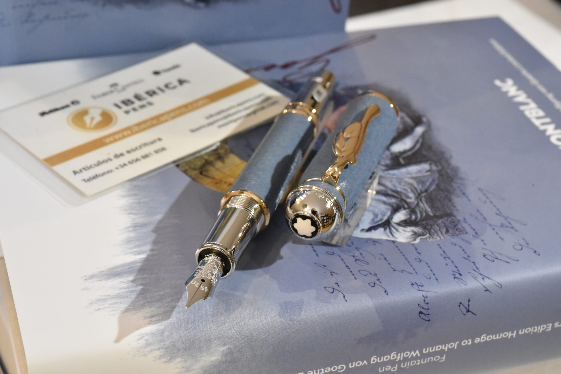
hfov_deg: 33.4
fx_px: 935
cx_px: 280
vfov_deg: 22.6
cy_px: 187
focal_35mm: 60
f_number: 18
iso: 11400
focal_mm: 60
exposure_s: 1/25
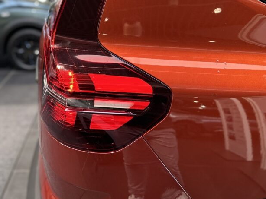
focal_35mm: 40
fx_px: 307
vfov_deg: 34.9
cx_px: 96
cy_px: 41
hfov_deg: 46.3
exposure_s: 1/90
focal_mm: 6.86
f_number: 1.78
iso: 250
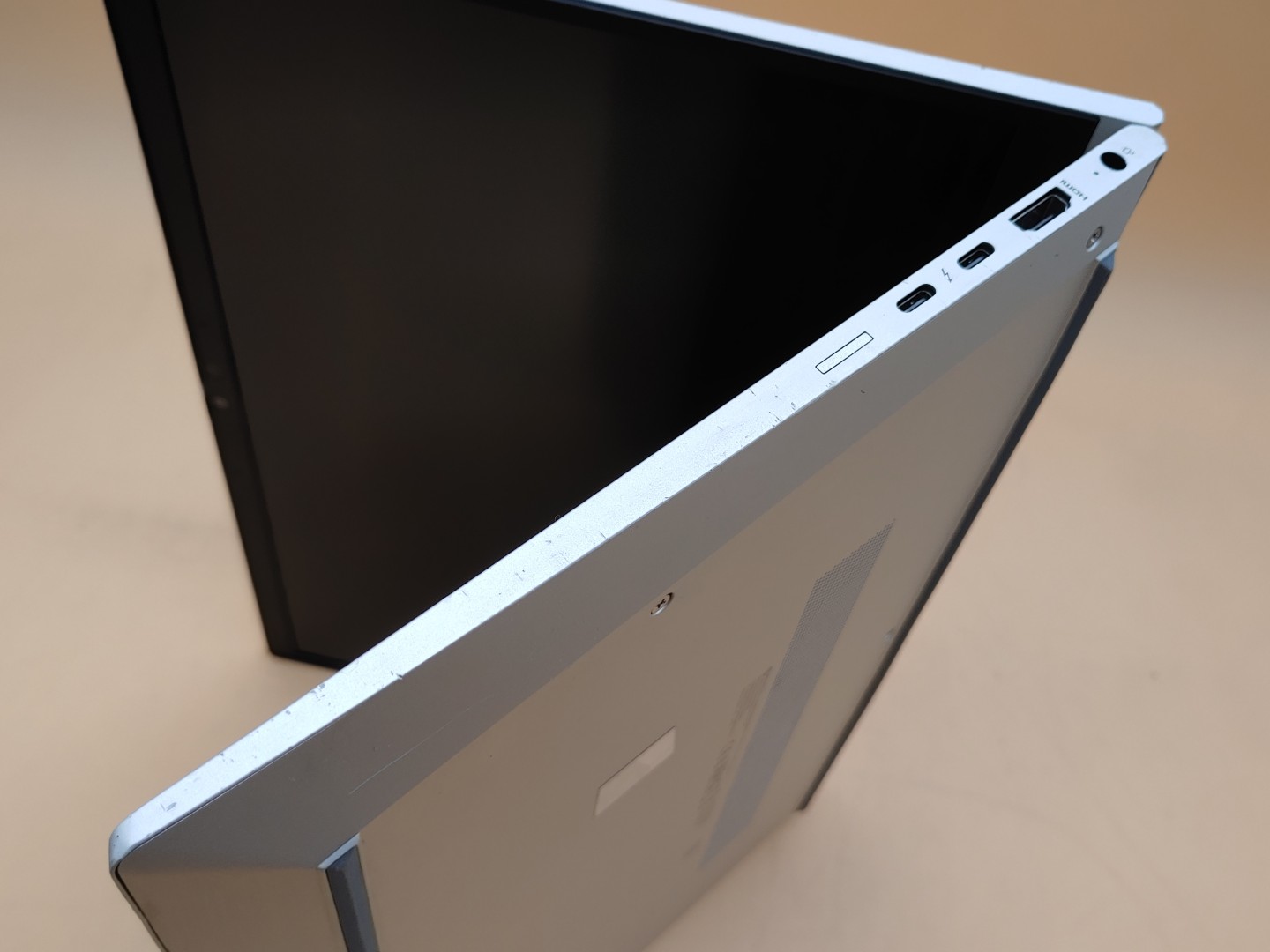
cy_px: 476
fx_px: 1211
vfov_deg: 42.9
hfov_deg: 55.4
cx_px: 635
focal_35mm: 33
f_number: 1.8
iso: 50
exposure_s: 1/152
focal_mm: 4.36
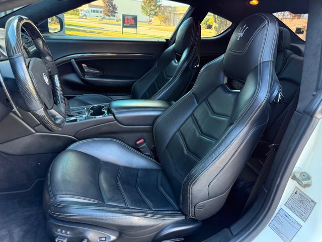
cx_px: 161
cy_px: 121
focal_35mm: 24
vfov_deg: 56.8
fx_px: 223
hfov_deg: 71.6
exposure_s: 1/67
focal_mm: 6.76
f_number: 1.78
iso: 200
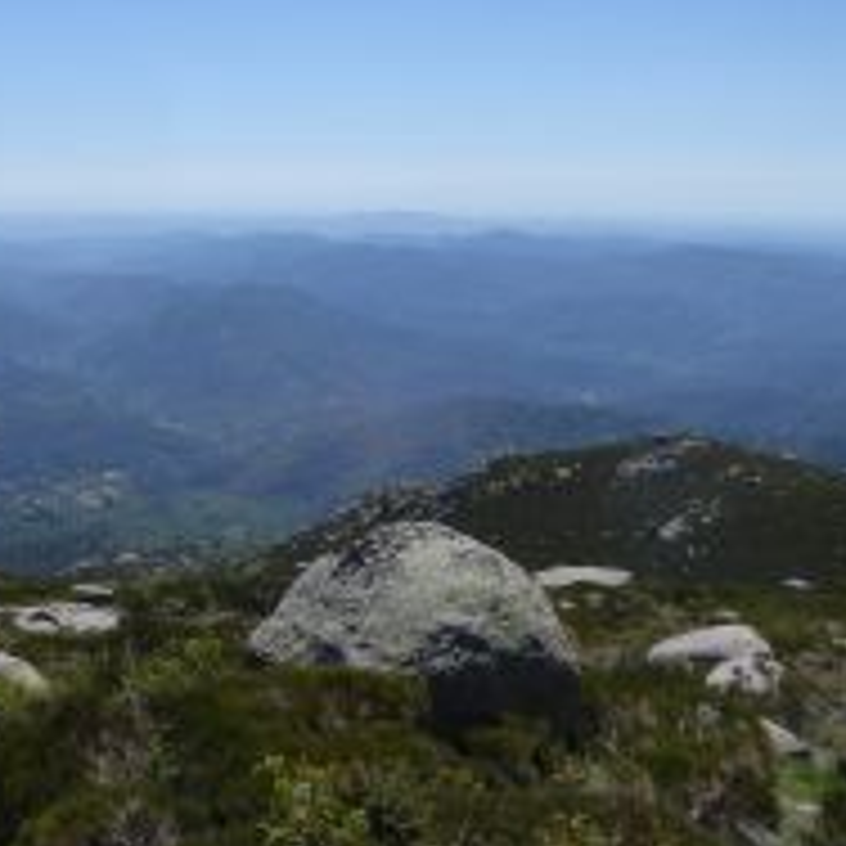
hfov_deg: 33.6
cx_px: 40
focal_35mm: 47
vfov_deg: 35.4
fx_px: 1300
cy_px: 234
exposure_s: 1/1600
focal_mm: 4.3
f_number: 3.3
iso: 125
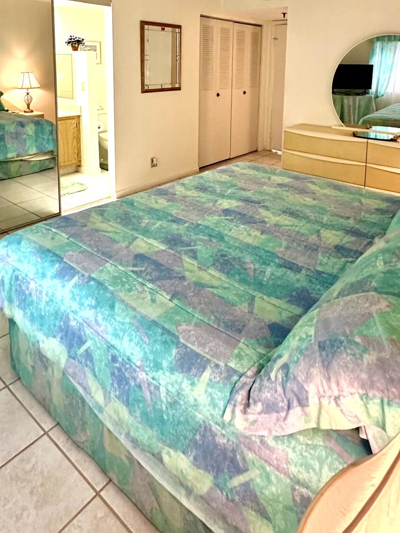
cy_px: 117
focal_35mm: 25
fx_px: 385
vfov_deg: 64.1
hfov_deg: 54.8
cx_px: 222
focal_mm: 2.22
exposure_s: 1/60
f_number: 2.2
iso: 250
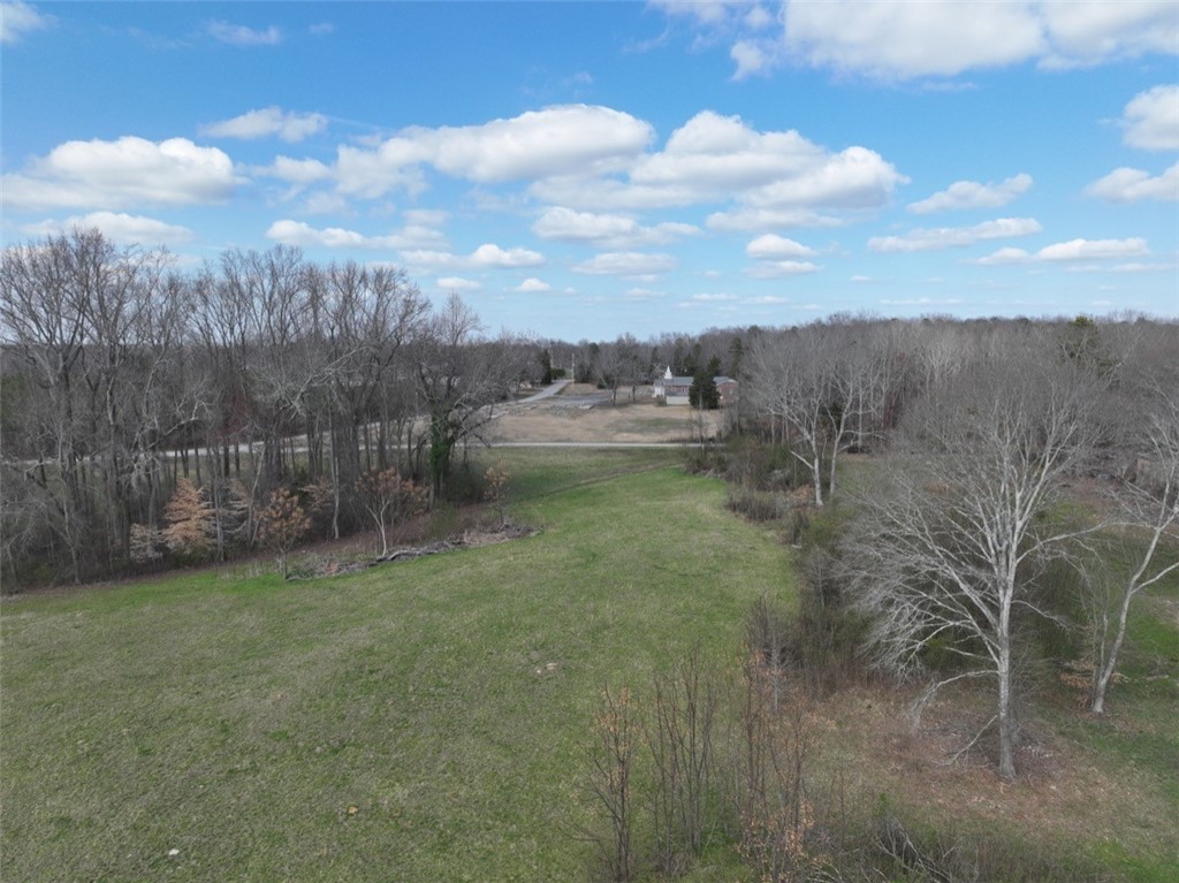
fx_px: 817
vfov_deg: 56.8
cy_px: 442
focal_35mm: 24
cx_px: 590
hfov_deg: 71.6
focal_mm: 12.29
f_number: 2.8
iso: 160
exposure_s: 1/200
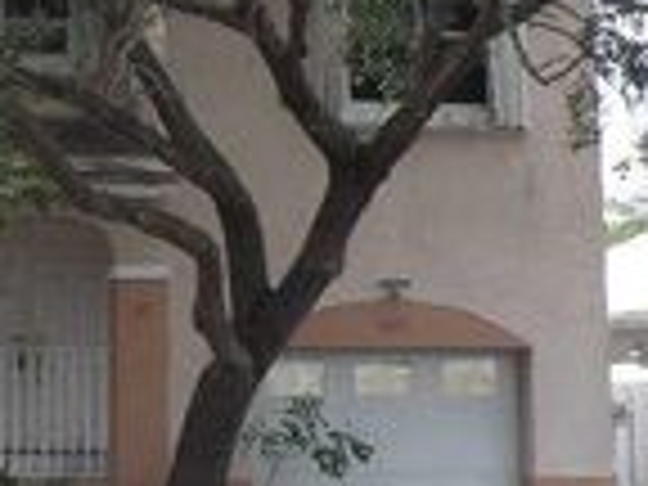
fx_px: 1760
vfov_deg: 15.7
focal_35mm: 94
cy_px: 146
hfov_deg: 20.4
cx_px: 45
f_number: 4.5
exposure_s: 1/148
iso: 64
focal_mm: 4.7
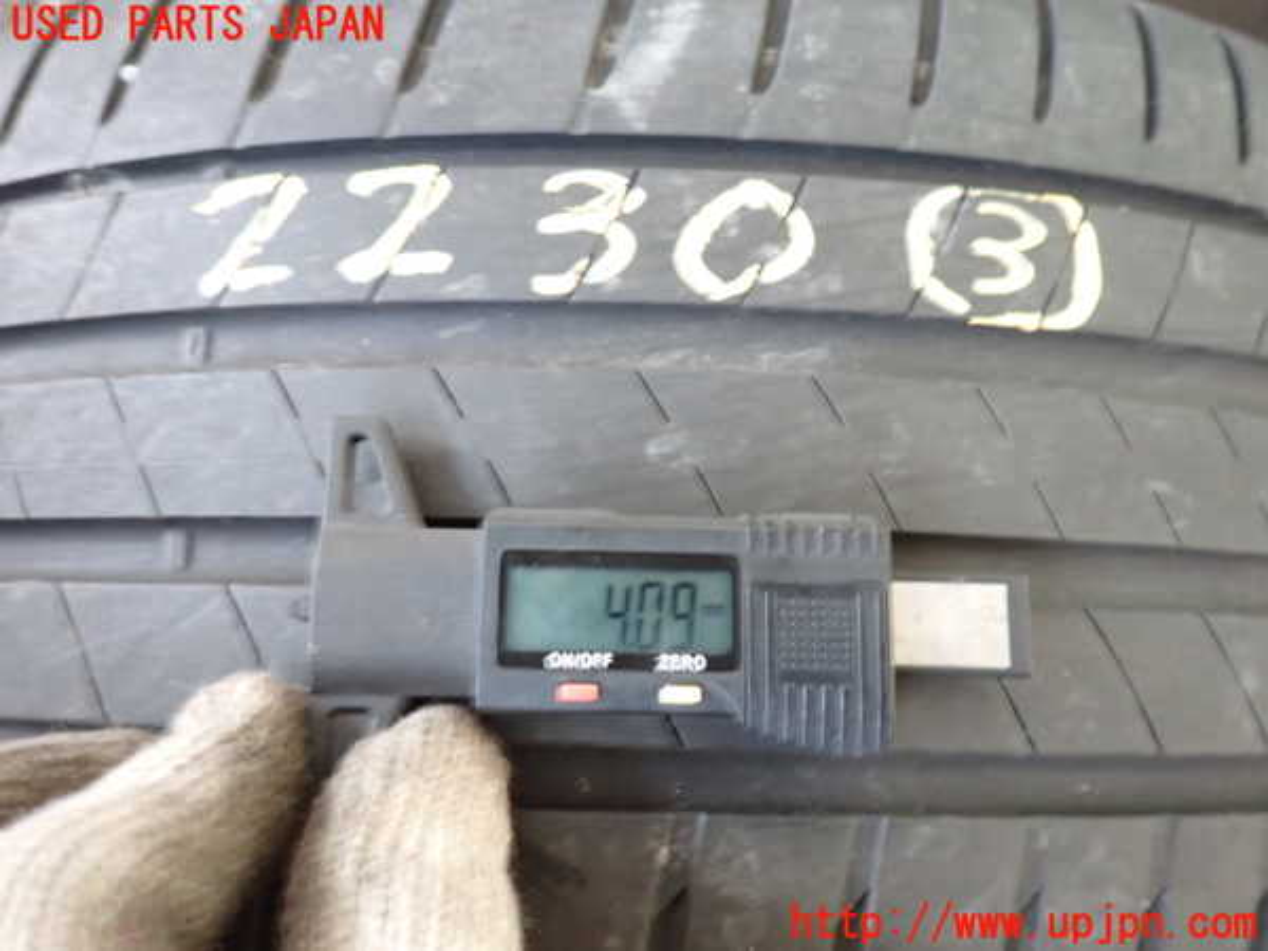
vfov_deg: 54.9
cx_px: 634
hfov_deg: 69.4
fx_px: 916
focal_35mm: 25
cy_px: 476
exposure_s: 1/8
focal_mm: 4.5
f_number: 2
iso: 1000
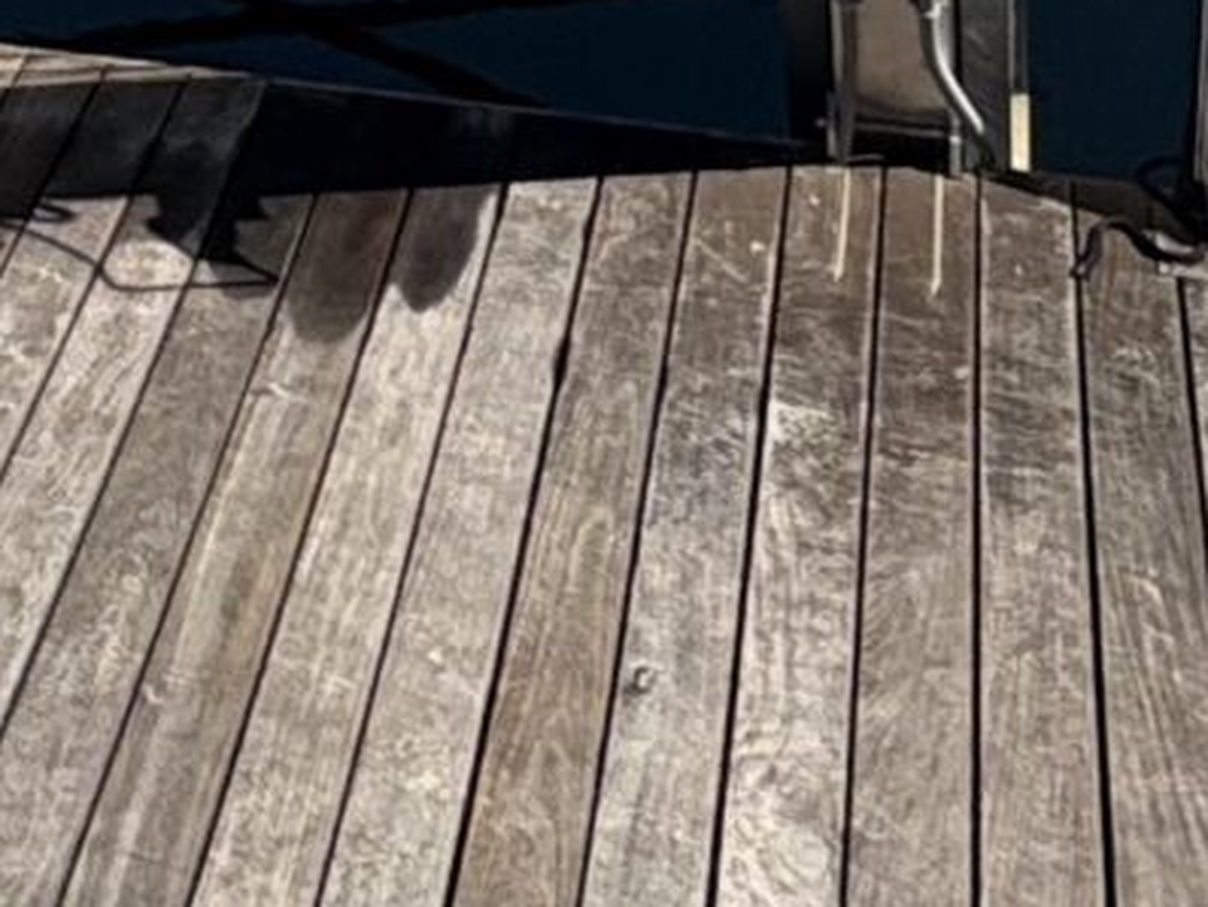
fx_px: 3143
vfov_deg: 13.7
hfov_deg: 20.8
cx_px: -100
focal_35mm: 90
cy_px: -956
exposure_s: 1/2273
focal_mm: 2.22
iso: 50
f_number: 2.2
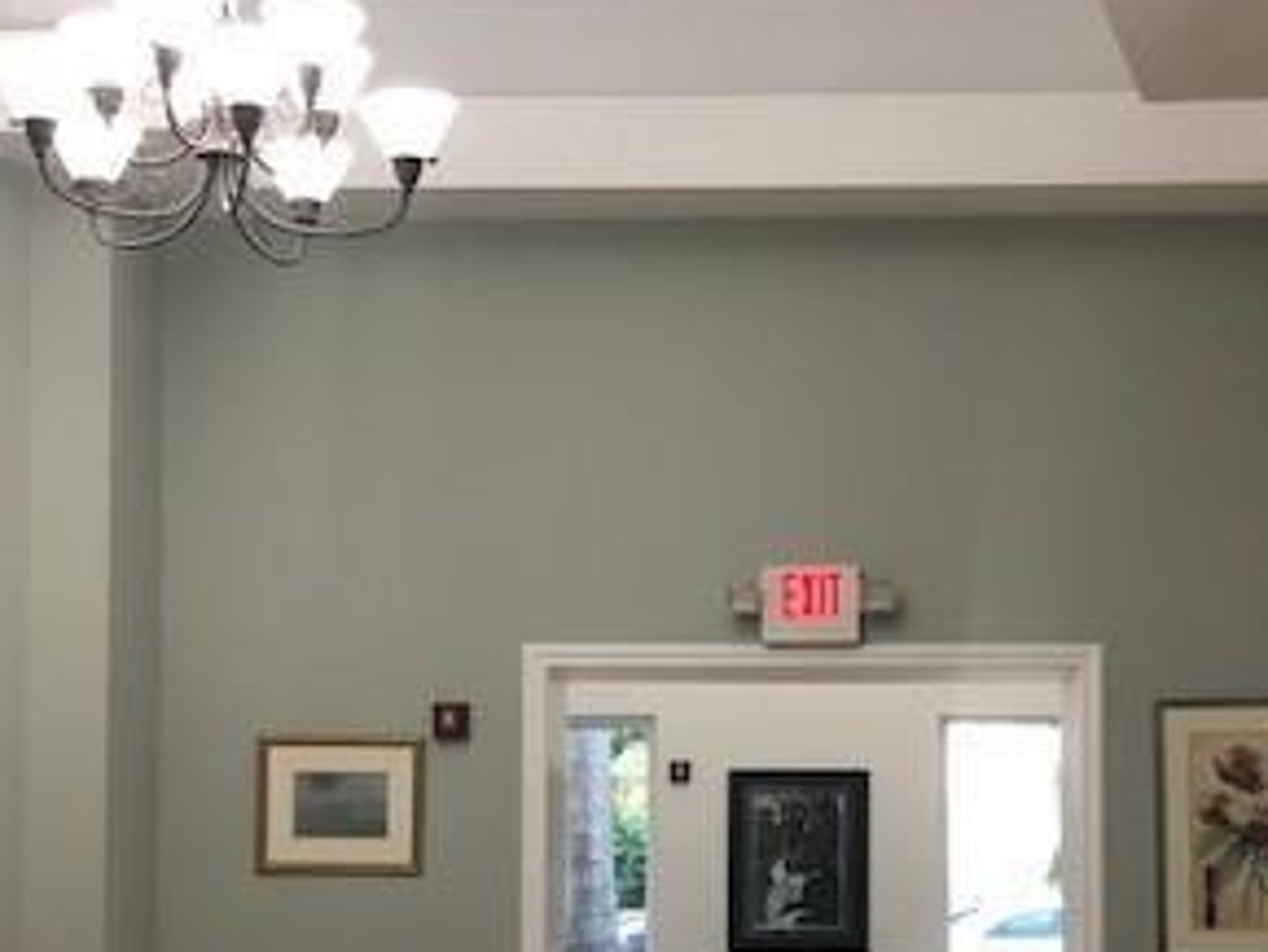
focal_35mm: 62
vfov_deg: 23.3
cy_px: 790
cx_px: 698
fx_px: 2272
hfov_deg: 31.2
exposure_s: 1/15
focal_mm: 3.99
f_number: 1.8
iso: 40
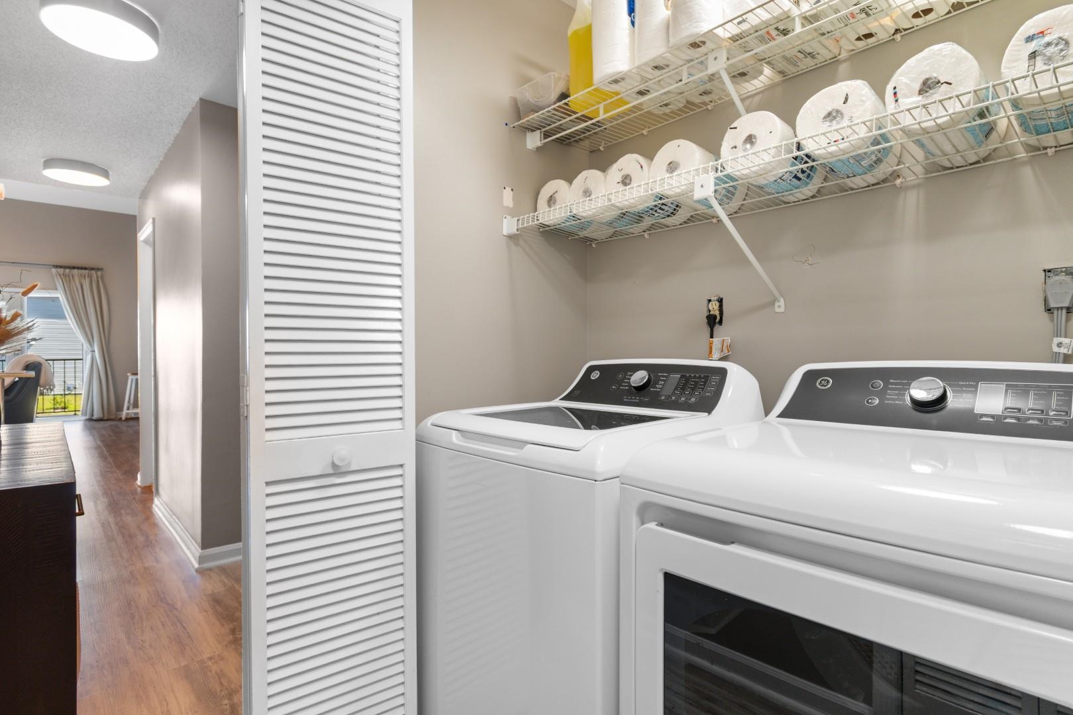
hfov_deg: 90.0
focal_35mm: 18
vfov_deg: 67.4
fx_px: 536
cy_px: 358
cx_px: 536
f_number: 4.8
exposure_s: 1/6
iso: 100
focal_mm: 12
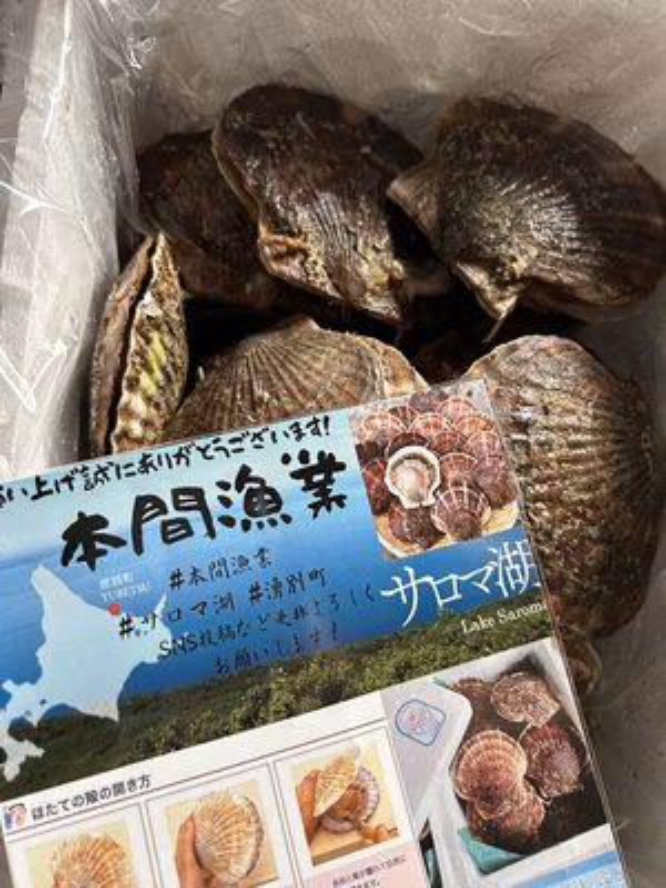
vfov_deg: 67.3
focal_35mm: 26
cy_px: 444
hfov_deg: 53.1
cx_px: 333
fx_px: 667
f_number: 1.5
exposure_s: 1/60
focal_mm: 5.7
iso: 200
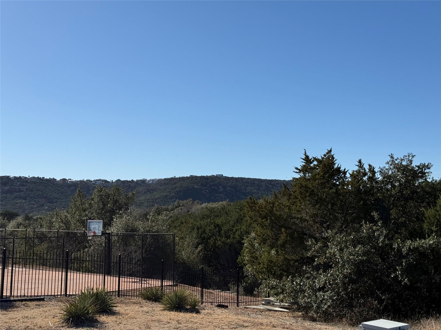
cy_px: 165
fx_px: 612
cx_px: 220
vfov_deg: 30.3
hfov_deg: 39.7
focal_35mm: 48
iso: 64
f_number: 1.78
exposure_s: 1/8772
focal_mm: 6.76
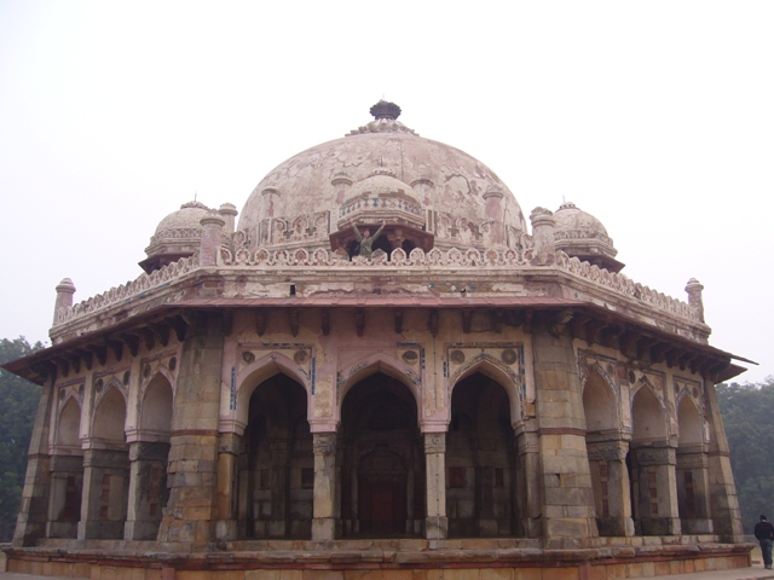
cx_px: 387
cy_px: 290
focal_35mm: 35
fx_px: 783
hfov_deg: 52.6
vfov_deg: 40.7
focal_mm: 5.8
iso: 80
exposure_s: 1/100
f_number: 5.6
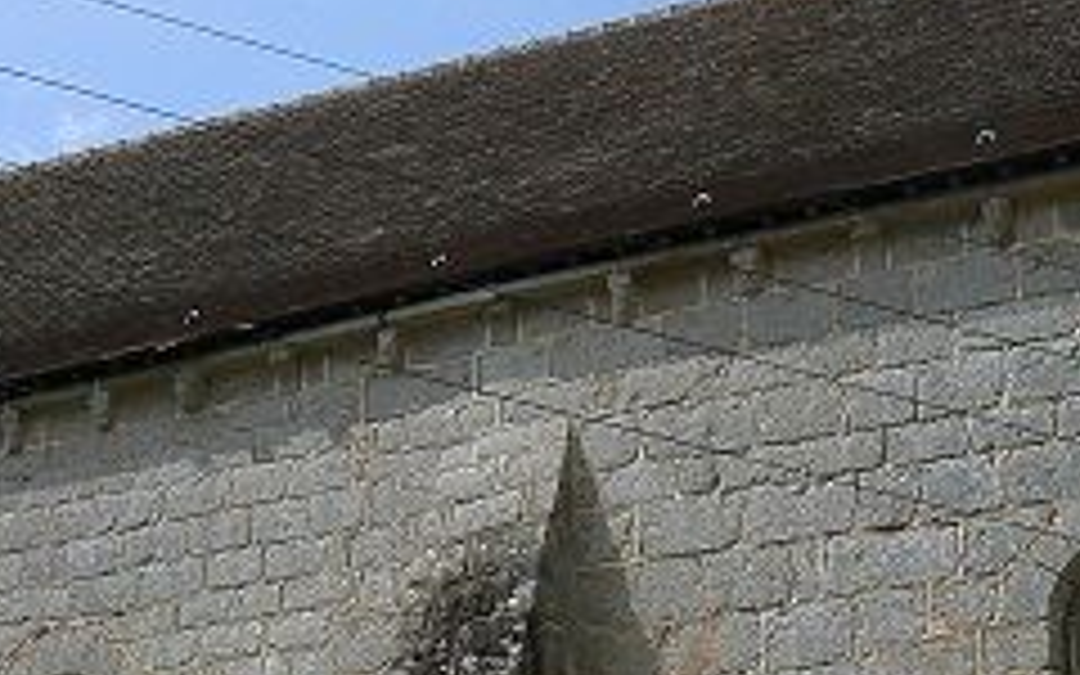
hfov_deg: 18.6
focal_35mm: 112
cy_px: 414
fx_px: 3297
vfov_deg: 11.7
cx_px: 468
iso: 80
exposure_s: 1/400
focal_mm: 6
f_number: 7.1
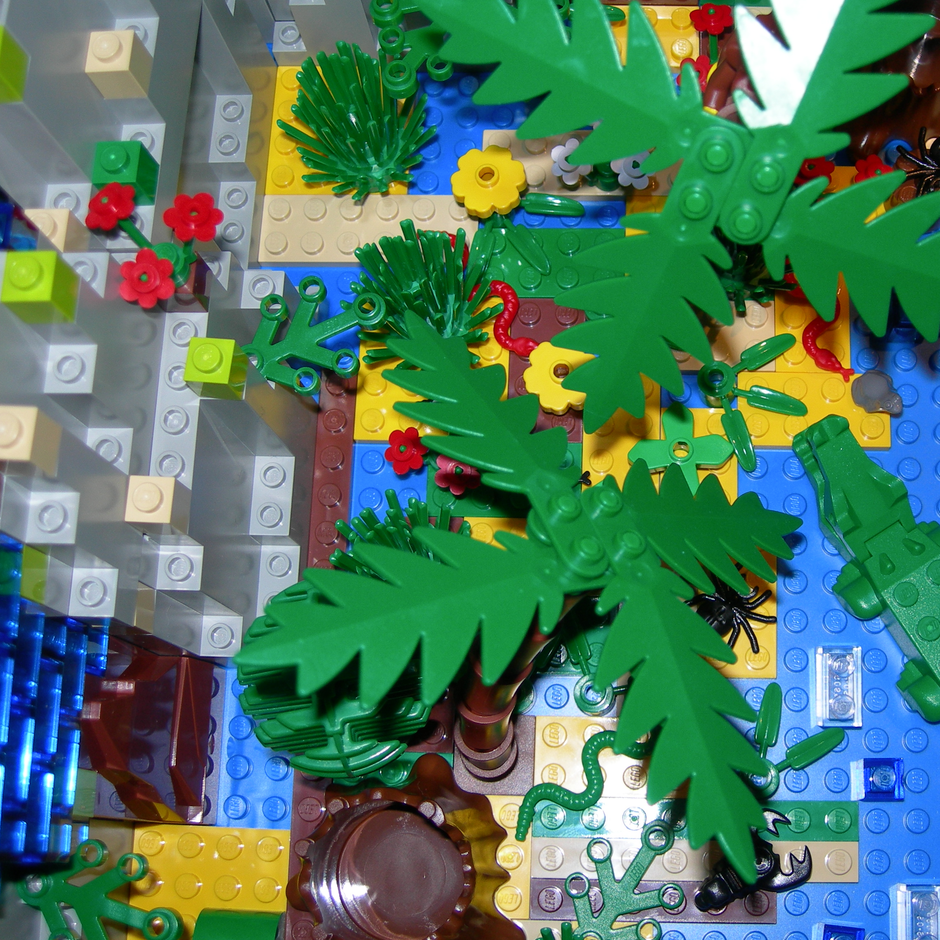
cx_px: 608
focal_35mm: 49
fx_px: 1505
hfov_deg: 34.4
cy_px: 465
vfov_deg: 34.7
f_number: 2.9
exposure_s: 1/60.1
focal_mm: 8.5
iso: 50
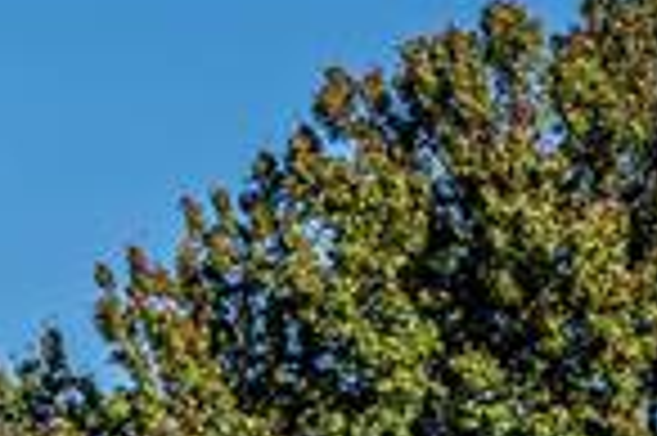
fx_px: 3828
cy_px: 1061
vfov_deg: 6.2
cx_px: -1420
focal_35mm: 210
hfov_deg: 8.1
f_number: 18
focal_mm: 30
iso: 100
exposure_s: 1/125
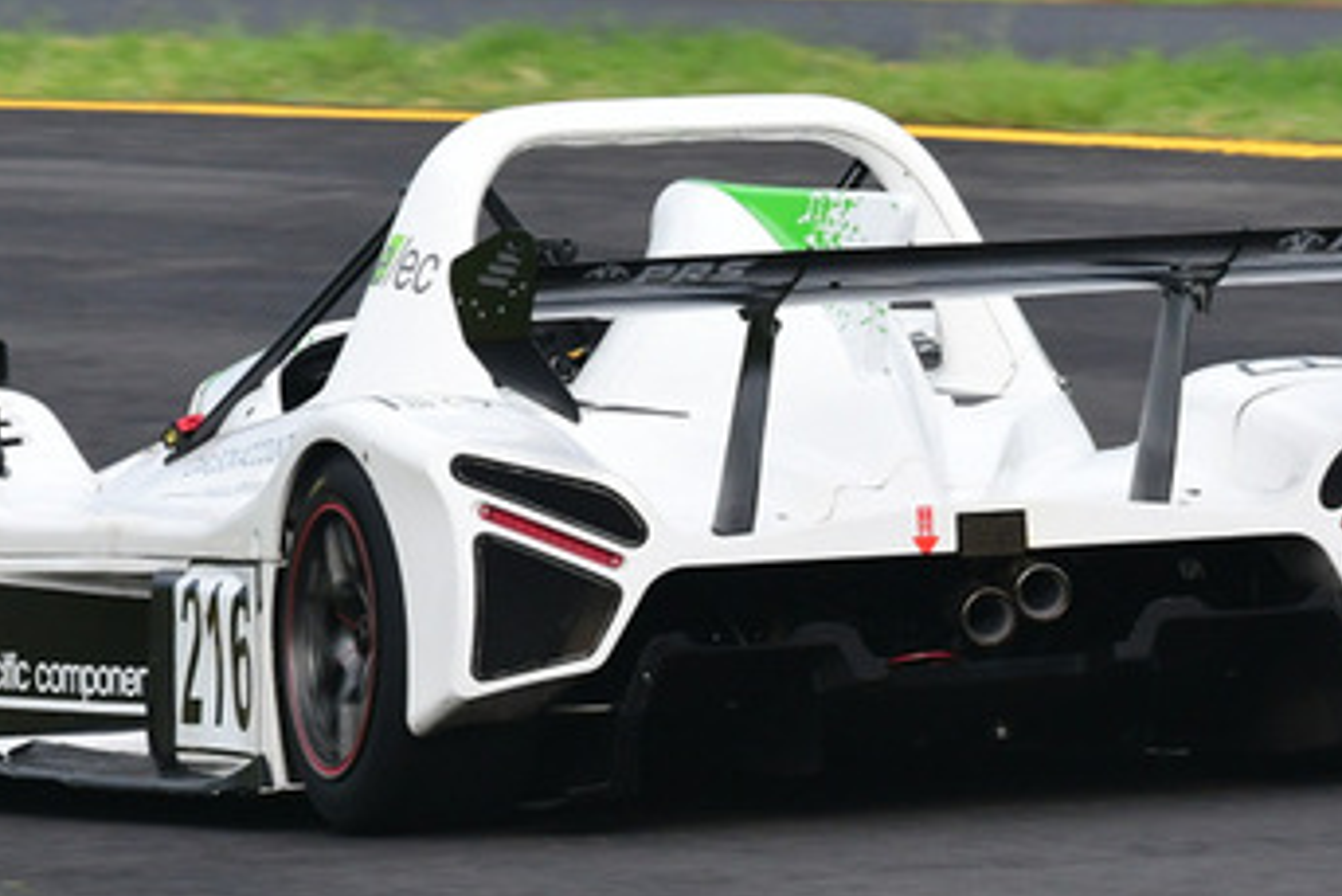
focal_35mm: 1156
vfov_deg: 1.2
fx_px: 43109
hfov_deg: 1.8
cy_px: 501
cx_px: 1045
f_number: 10
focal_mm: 330
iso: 1000
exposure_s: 1/640
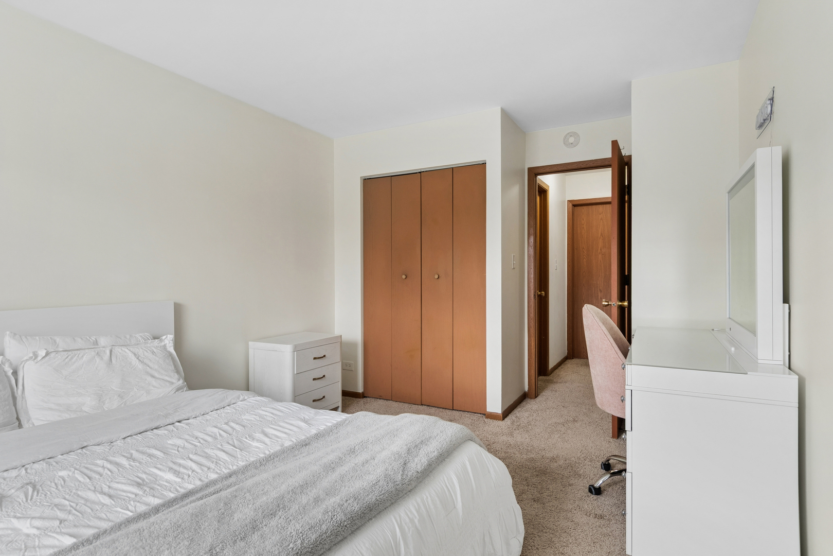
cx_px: 416
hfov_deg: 90.0
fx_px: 416
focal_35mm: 18
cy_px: 278
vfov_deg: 67.4
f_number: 8
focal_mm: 12
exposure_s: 1/50
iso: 400
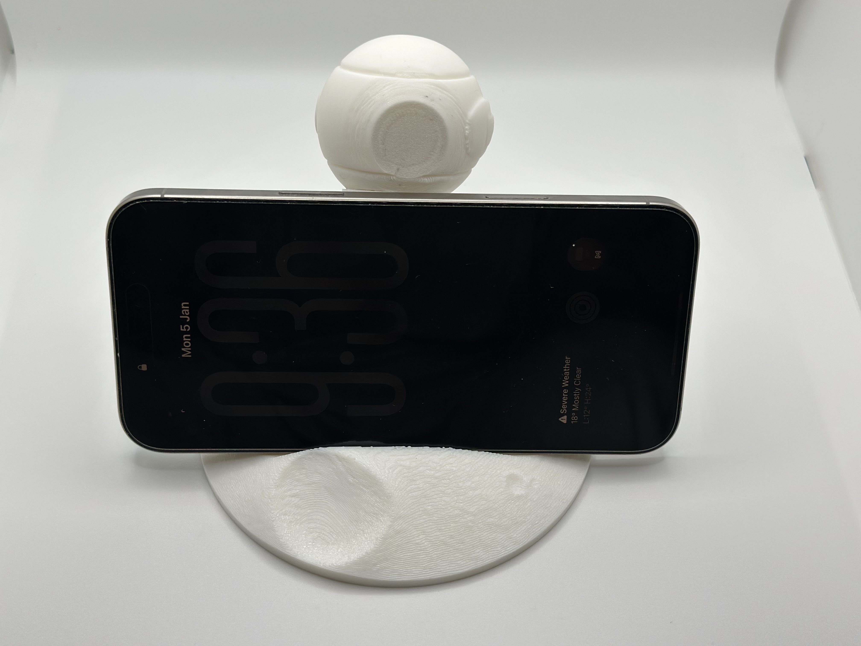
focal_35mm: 48
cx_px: 430
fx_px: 1194
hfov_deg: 39.7
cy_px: 323
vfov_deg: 30.3
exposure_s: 1/990
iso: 80
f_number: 1.78
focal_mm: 6.86
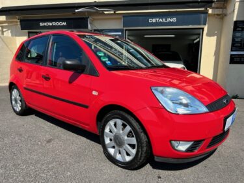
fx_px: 183
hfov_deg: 67.3
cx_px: 122
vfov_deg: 53.0
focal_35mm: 26
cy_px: 92
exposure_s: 1/2994
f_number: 1.5
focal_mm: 5.7
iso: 50
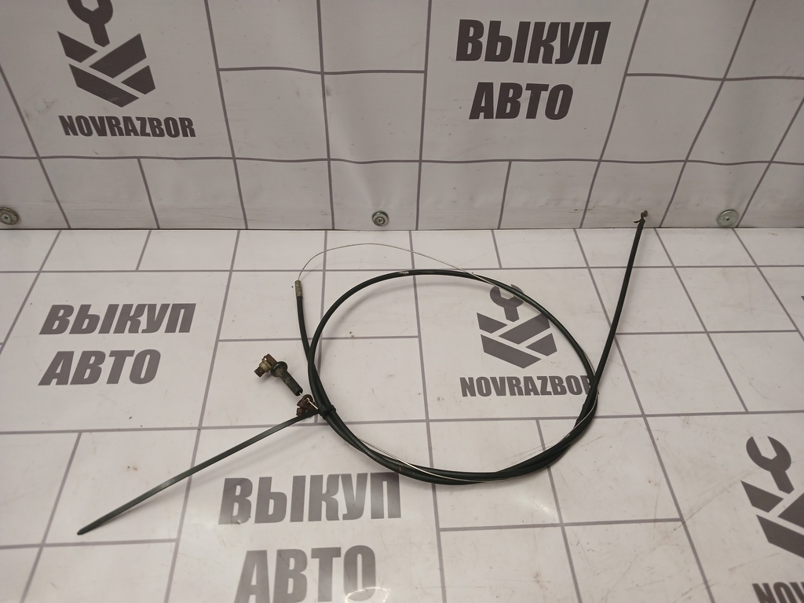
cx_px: 402
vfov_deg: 51.4
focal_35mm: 27
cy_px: 302
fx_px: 627
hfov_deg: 65.3
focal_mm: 4
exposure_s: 1/50
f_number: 1.8
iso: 125
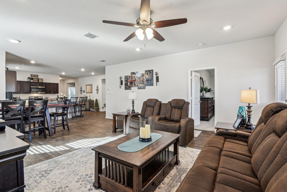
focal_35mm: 16
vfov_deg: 73.8
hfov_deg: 96.7
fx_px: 128
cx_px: 144
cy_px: 96
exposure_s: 1/15
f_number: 8
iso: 1400
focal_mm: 16
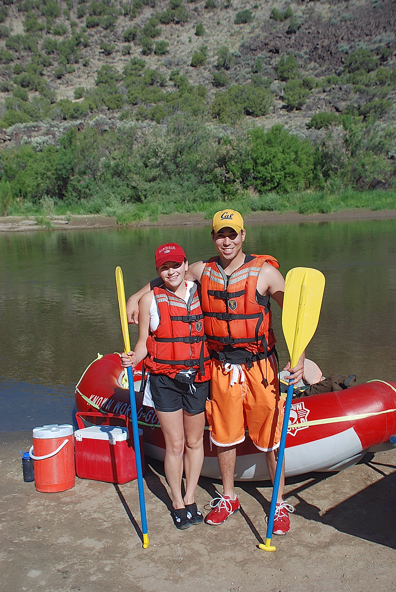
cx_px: 198
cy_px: 296
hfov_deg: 37.0
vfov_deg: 53.1
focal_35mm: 36
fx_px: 592
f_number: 4
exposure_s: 1/800
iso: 200
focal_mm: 24
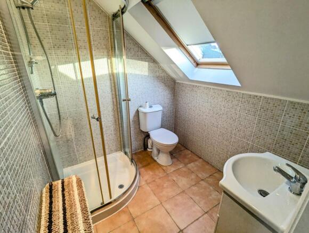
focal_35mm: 16
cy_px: 116
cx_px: 154
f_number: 2.2
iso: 85
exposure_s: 1/60
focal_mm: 2.35
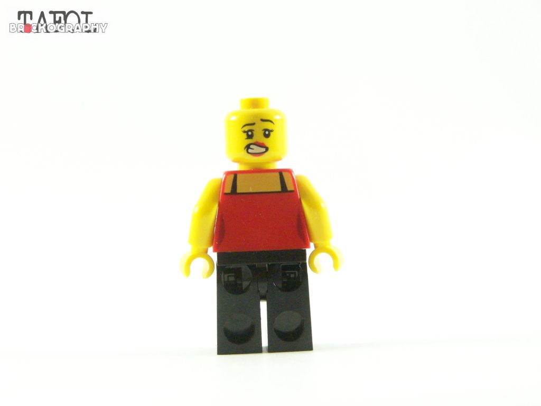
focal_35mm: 105
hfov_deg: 18.7
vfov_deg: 14.1
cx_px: 270
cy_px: 203
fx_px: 1641
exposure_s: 1/60
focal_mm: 17.5
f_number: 4
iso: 400
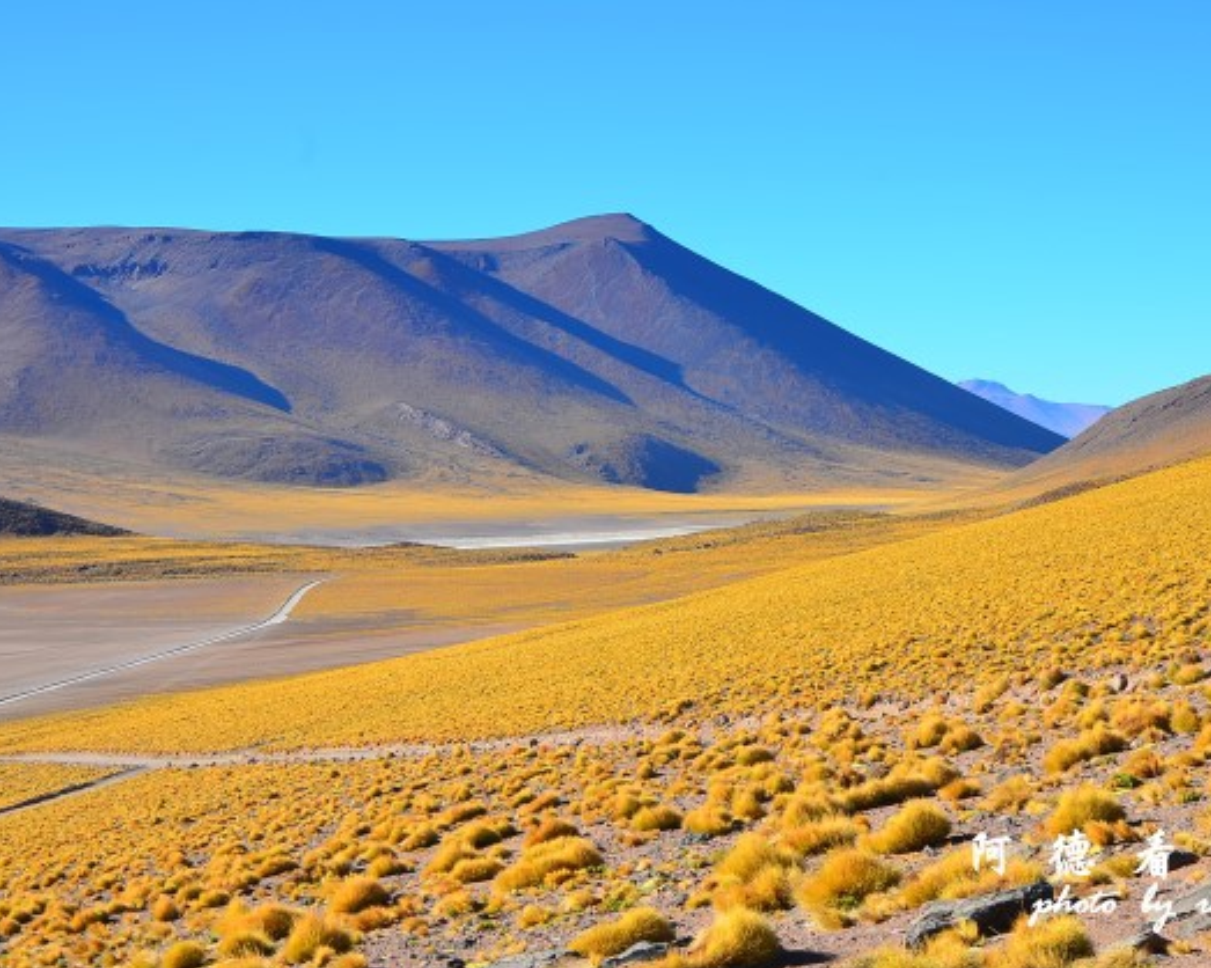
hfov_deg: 22.2
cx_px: 655
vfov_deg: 17.9
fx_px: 3081
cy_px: 486
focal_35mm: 86
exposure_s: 1/100
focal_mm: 50
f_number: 10
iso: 100
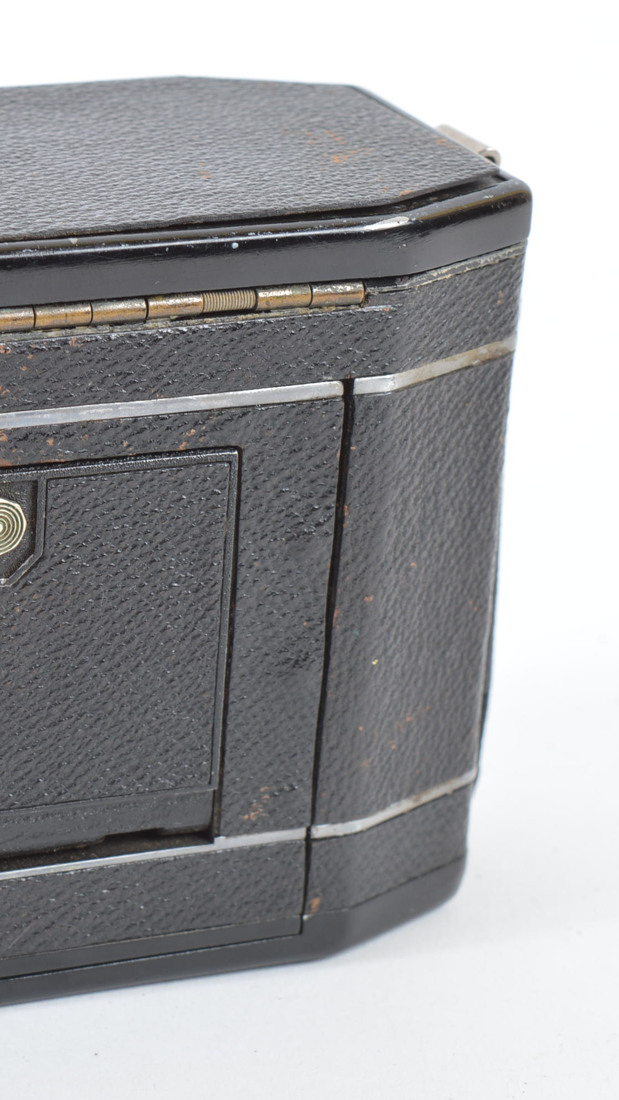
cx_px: -71
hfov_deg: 9.2
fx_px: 3817
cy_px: 553
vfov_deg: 16.4
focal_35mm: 131
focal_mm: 55
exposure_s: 1/100
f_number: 11
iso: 100
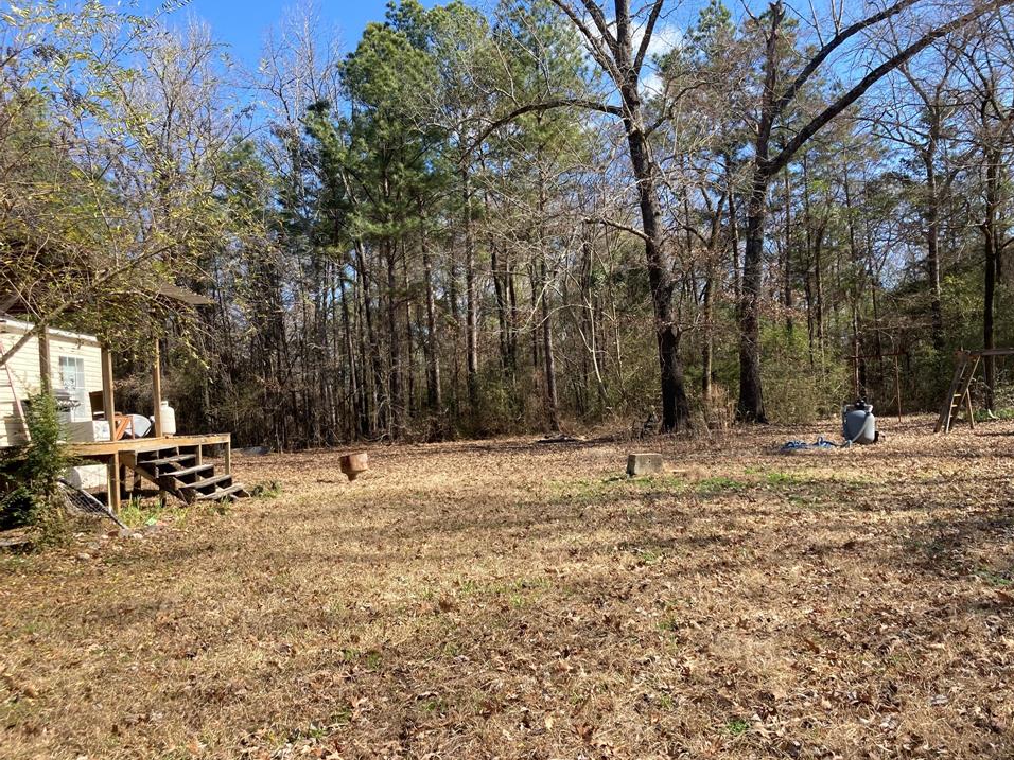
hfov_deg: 59.9
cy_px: 389
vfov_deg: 46.8
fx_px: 879
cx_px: 542
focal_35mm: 30
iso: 20
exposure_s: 1/747
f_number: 1.8
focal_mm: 3.99
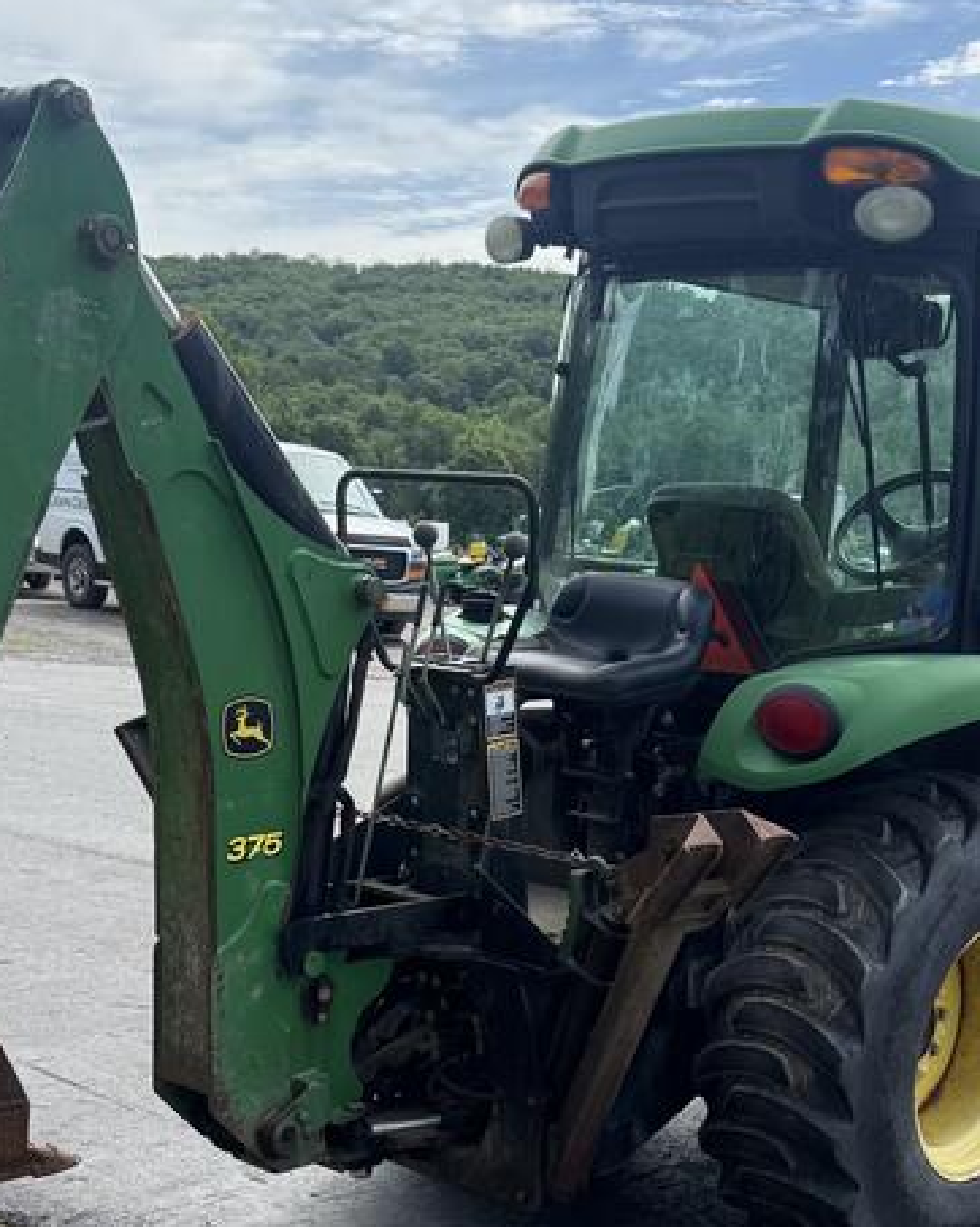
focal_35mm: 53
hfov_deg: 28.6
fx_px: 1923
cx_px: 551
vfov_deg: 34.1
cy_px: 1010
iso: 80
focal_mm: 6.76
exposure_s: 1/2041
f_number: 1.78
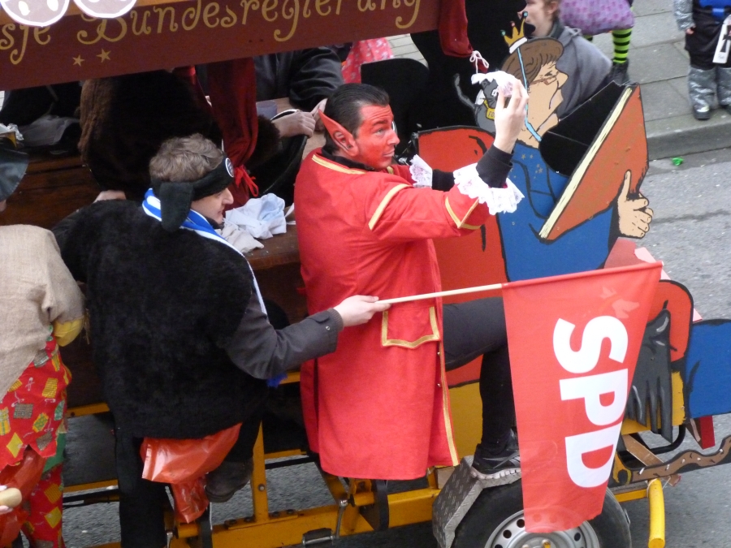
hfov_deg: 14.7
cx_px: 366
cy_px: 274
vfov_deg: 11.1
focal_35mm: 134
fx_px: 2830
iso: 800
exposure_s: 1/40
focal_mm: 24.2
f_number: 3.6
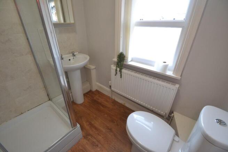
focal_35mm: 15
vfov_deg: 77.4
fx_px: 95
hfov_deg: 100.4
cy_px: 76
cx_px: 114
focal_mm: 10
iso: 500
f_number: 3.5
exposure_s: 1/60
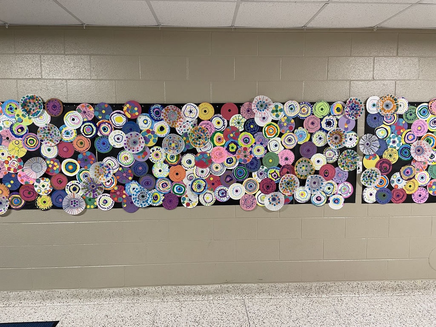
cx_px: 218
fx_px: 327
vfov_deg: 53.1
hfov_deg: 67.3
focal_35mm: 26
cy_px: 164
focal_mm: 4.2
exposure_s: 1/60
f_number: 1.6
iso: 100
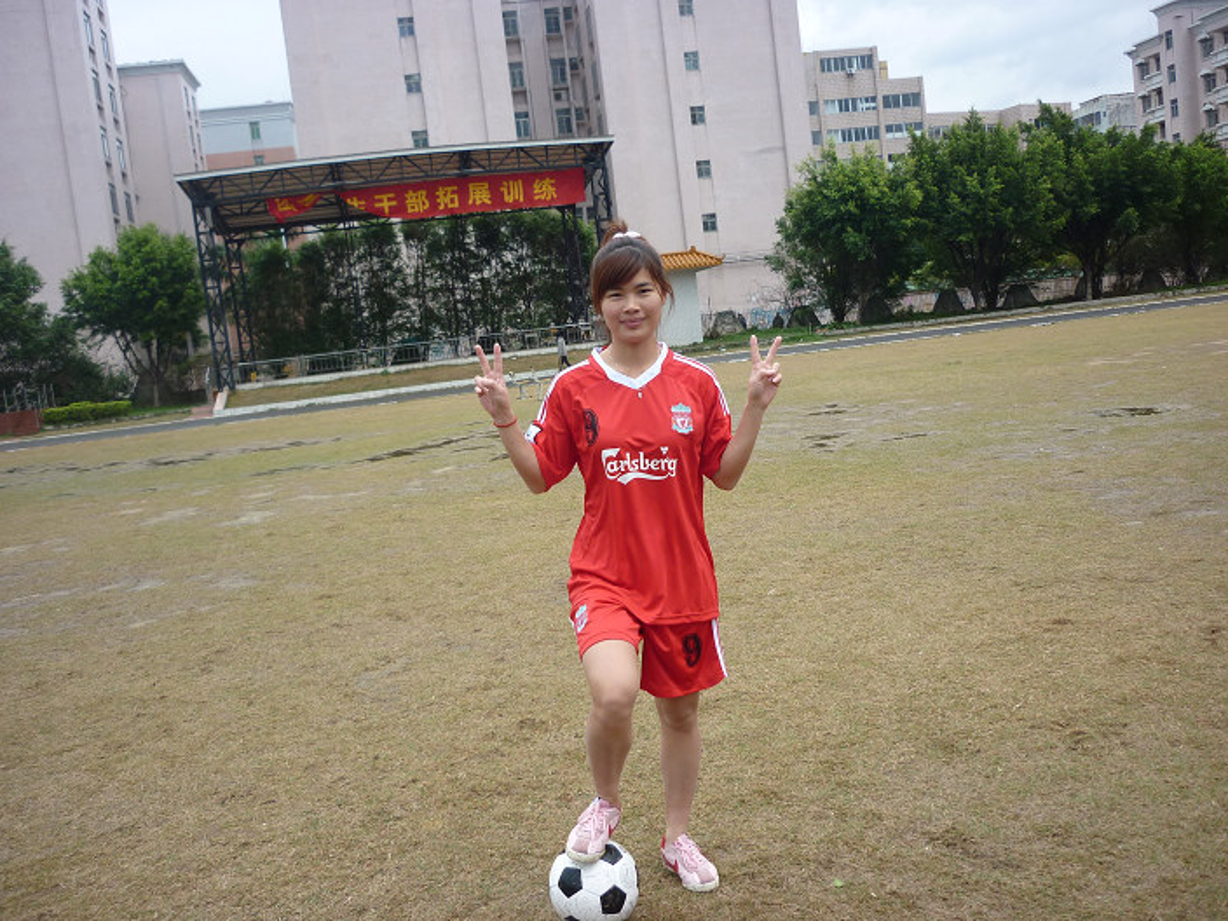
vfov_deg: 42.9
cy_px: 460
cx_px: 614
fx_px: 1171
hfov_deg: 55.4
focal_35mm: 33
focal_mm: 5.5
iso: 80
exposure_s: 1/200
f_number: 2.8
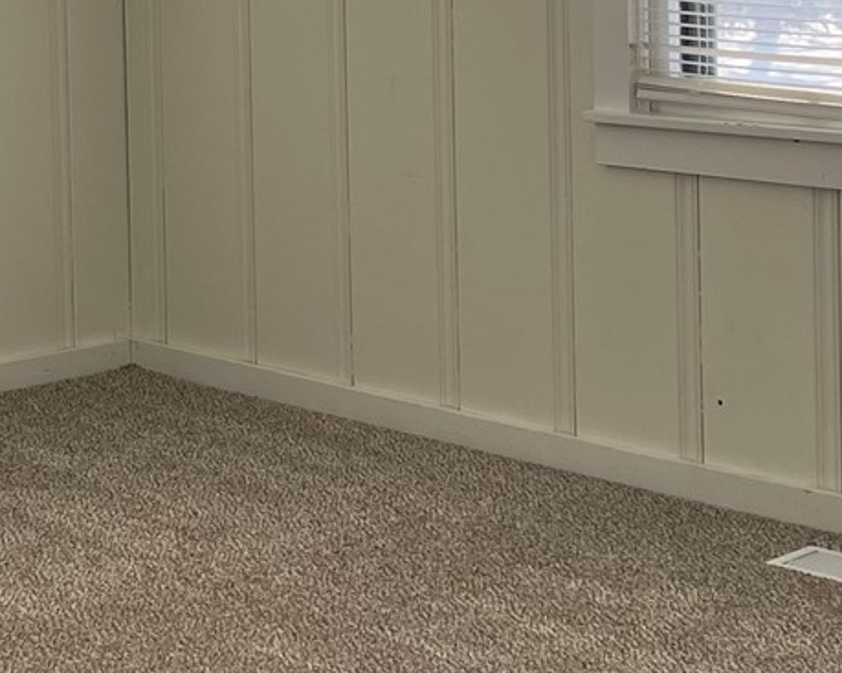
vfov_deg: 14.6
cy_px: -128
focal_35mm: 102
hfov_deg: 18.4
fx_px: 2541
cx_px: 11
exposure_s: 1/587
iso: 32
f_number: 1.6
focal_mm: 5.1
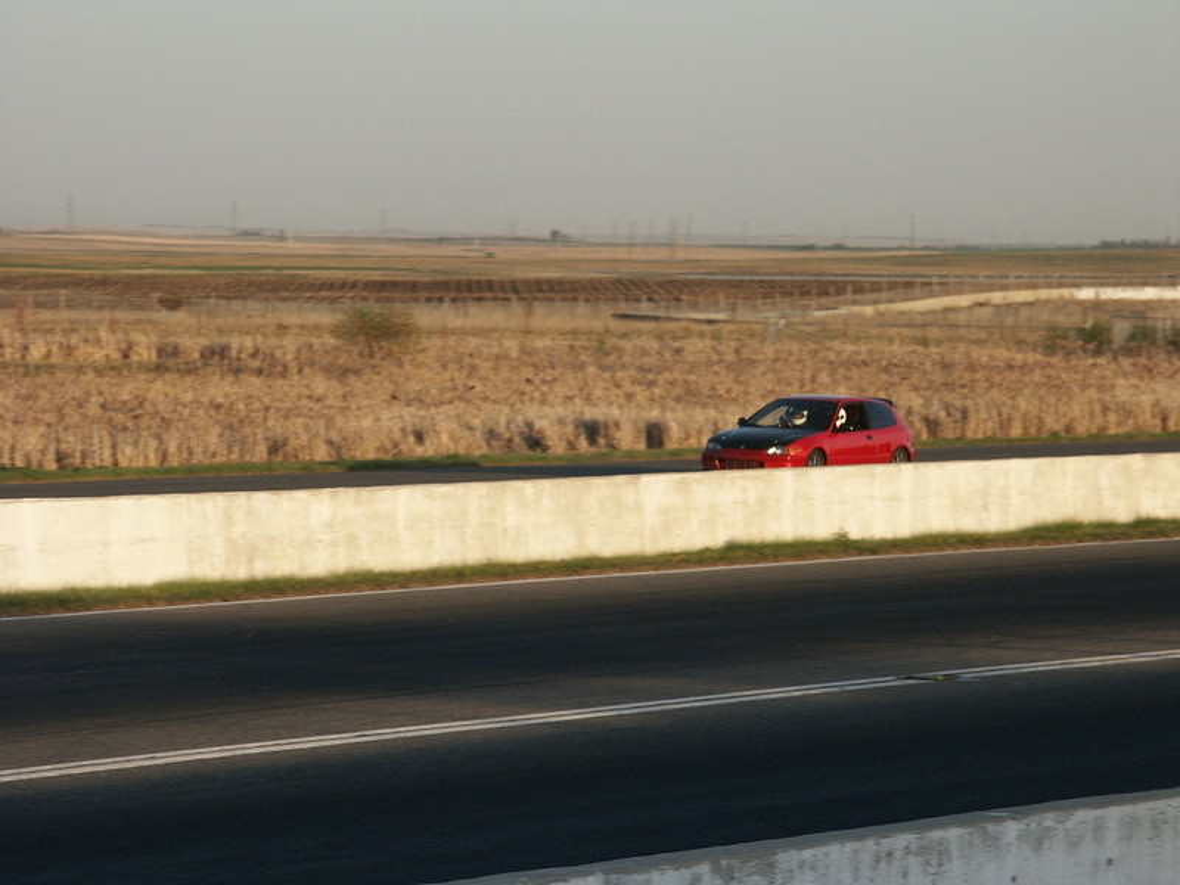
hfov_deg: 9.9
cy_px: 442
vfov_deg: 7.4
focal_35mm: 200
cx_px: 590
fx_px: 6818
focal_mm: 50.69
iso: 100
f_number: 5.6
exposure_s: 1/250
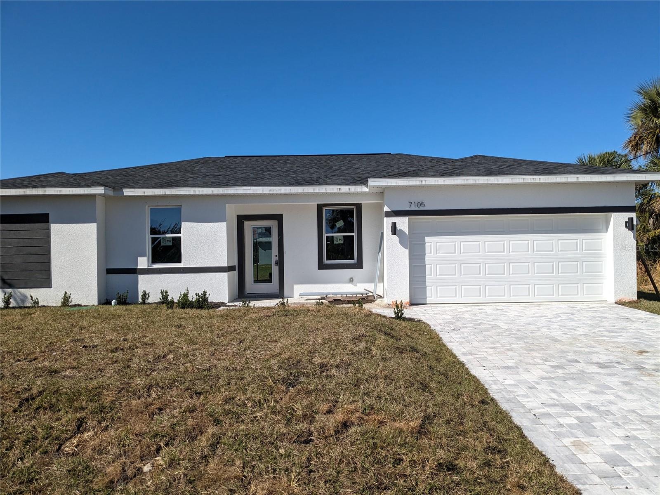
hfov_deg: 65.3
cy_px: 248
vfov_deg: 51.4
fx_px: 515
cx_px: 330
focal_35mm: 27
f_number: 1.73
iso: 76
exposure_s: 1/5848
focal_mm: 4.38
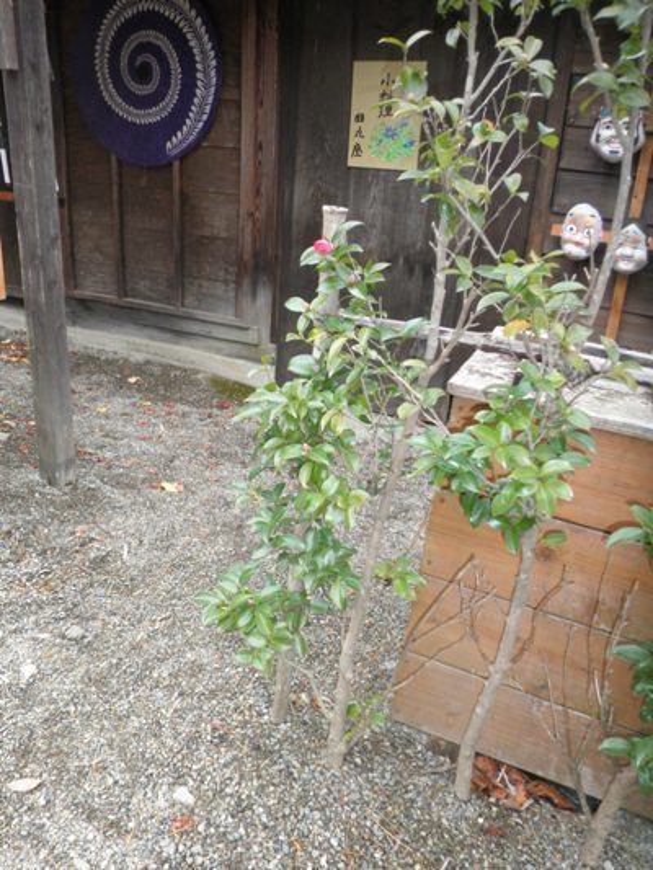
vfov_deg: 67.3
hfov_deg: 53.1
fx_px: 654
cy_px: 435
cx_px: 326
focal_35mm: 26
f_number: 2.8
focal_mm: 4.7
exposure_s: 1/30
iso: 160
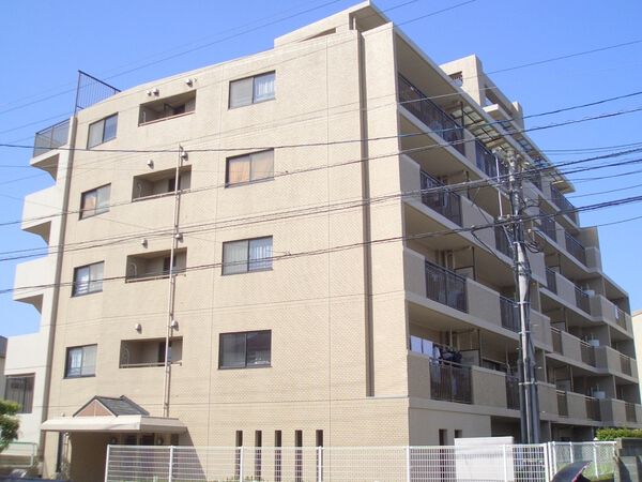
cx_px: 321
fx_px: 668
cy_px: 241
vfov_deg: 39.7
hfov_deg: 51.4
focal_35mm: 36
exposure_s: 1/500
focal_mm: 4.8
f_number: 4
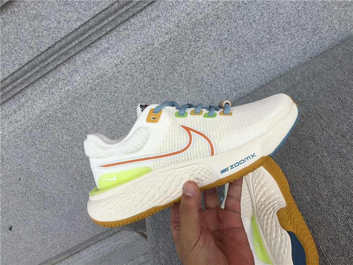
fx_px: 316
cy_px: 132
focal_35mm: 31
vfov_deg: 45.4
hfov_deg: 58.4
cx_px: 176
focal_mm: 3.3
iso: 25
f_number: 2.4
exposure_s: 1/754
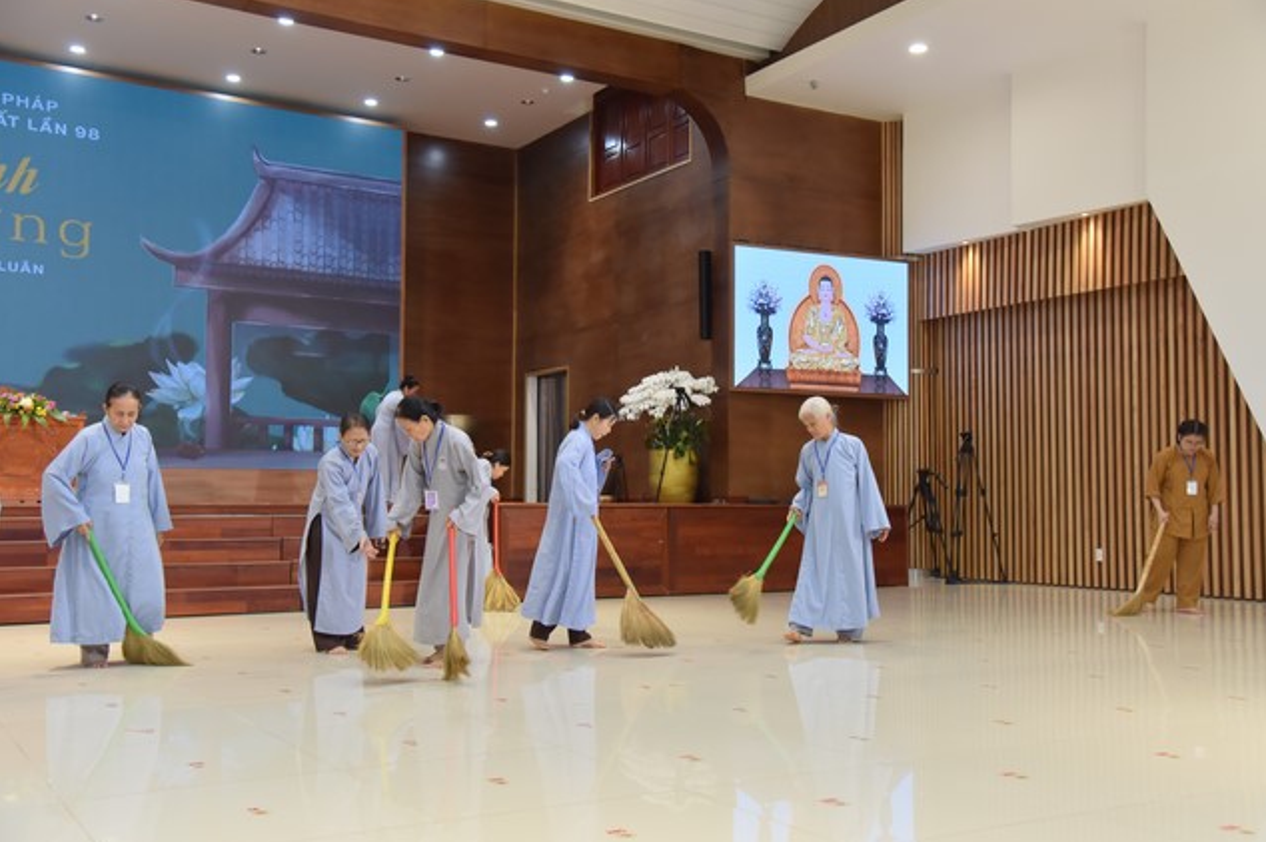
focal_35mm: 39
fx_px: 1371
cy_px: 427
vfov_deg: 34.2
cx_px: 647
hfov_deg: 49.6
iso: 1250
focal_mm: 38
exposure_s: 1/125
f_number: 5.6
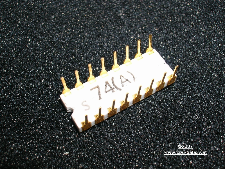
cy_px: 84
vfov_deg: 29.1
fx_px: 325
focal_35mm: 50
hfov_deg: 38.2
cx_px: 112
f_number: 5.6
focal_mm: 8.4
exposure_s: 1/60.1
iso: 50
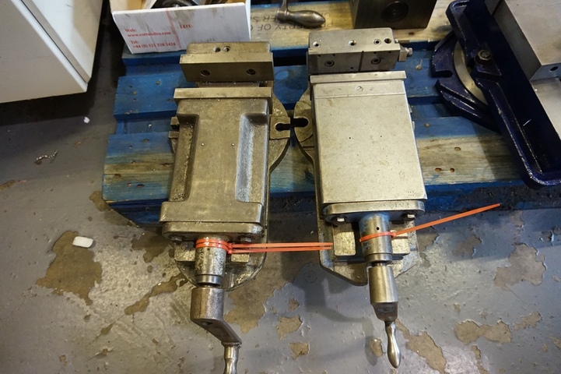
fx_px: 374
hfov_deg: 73.8
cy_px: 187
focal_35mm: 24
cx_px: 280
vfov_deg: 53.1
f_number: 3.5
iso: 3200
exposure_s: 1/60
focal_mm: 16
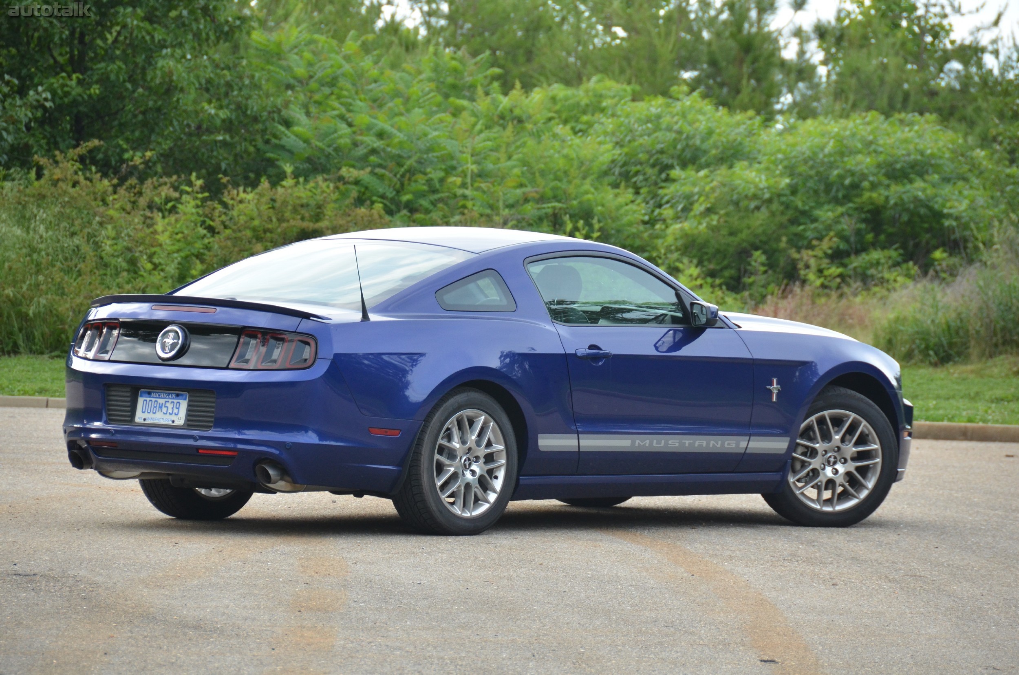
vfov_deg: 5.4
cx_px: 510
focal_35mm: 255
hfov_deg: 8.1
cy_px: 338
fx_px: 7203
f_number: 5.6
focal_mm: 170
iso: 800
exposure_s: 1/640
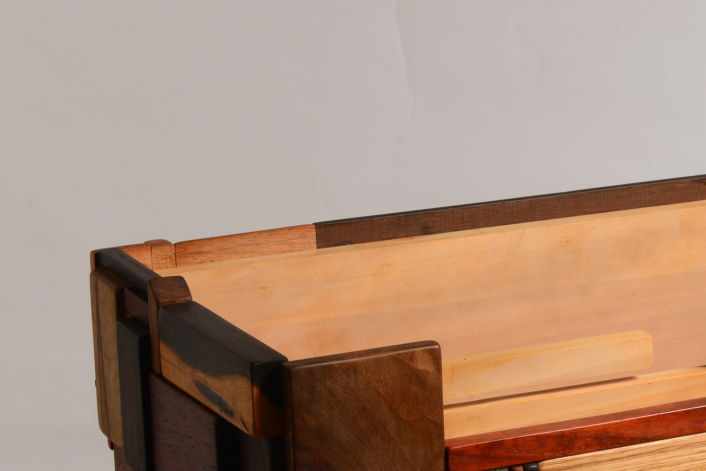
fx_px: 2942
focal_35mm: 150
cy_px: 519
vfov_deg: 9.1
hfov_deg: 13.5
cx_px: 732
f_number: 18
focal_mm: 62
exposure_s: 1/160
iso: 100
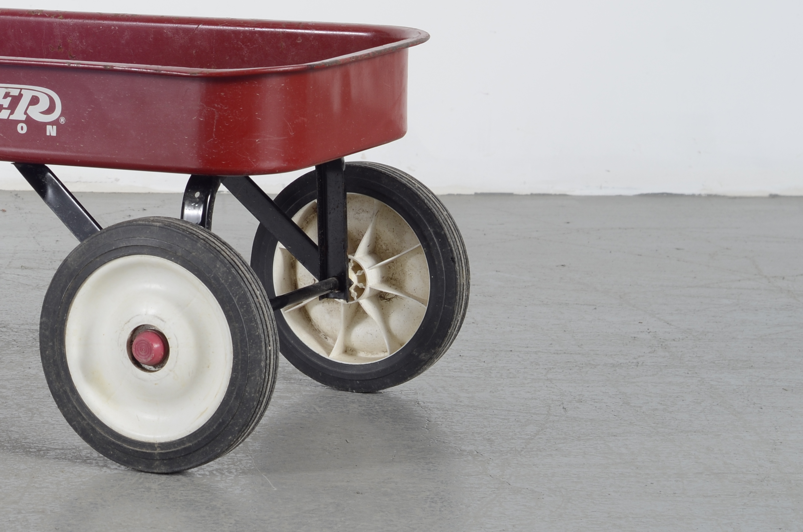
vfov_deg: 8.7
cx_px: 13
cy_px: -15
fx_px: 3472
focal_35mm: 156
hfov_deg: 13.0
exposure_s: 1/125
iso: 100
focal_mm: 50
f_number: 6.3
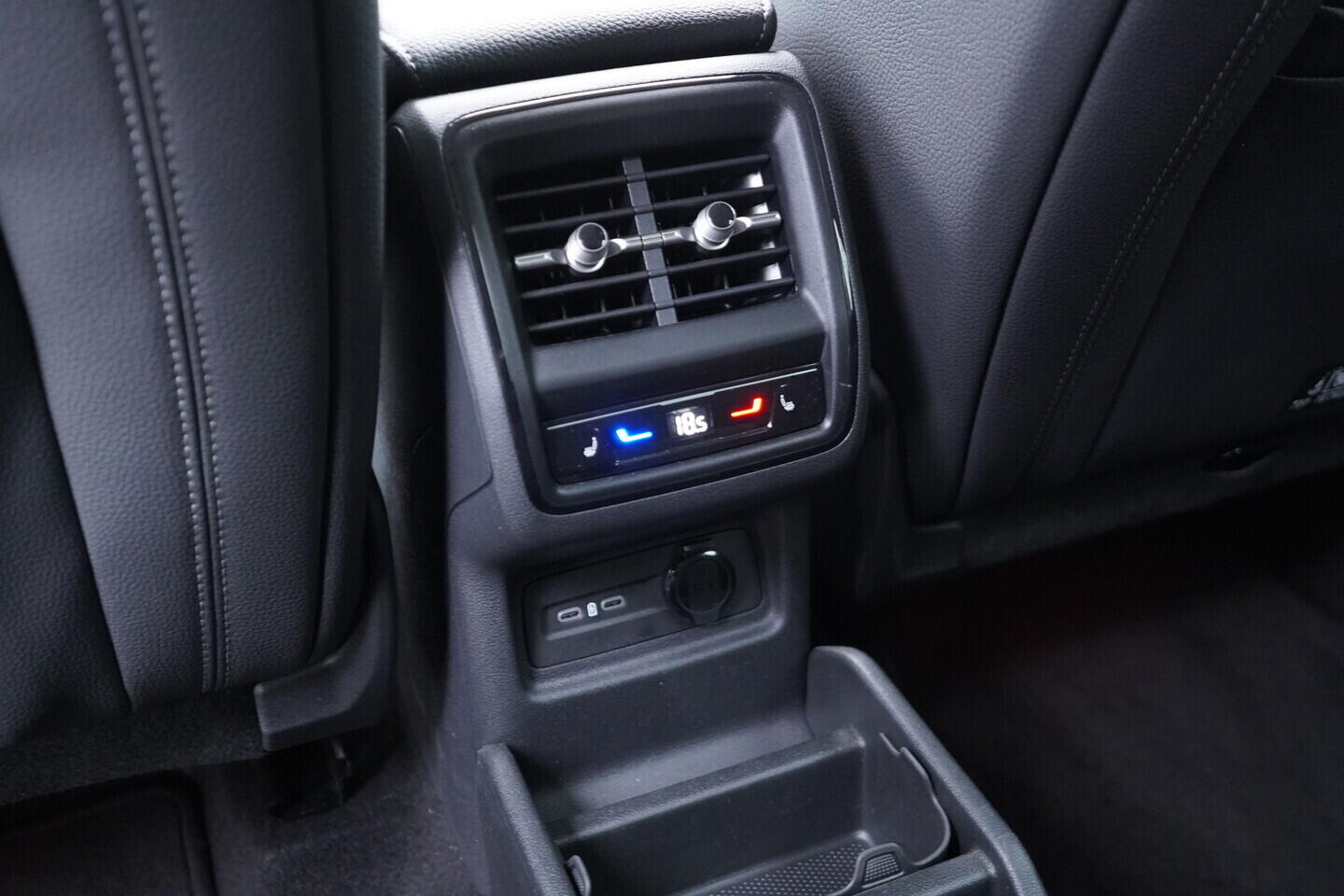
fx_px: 1344
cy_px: 448
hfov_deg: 53.1
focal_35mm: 36
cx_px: 672
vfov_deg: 36.9
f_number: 2.8
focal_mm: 24
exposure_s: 1/40
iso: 4000
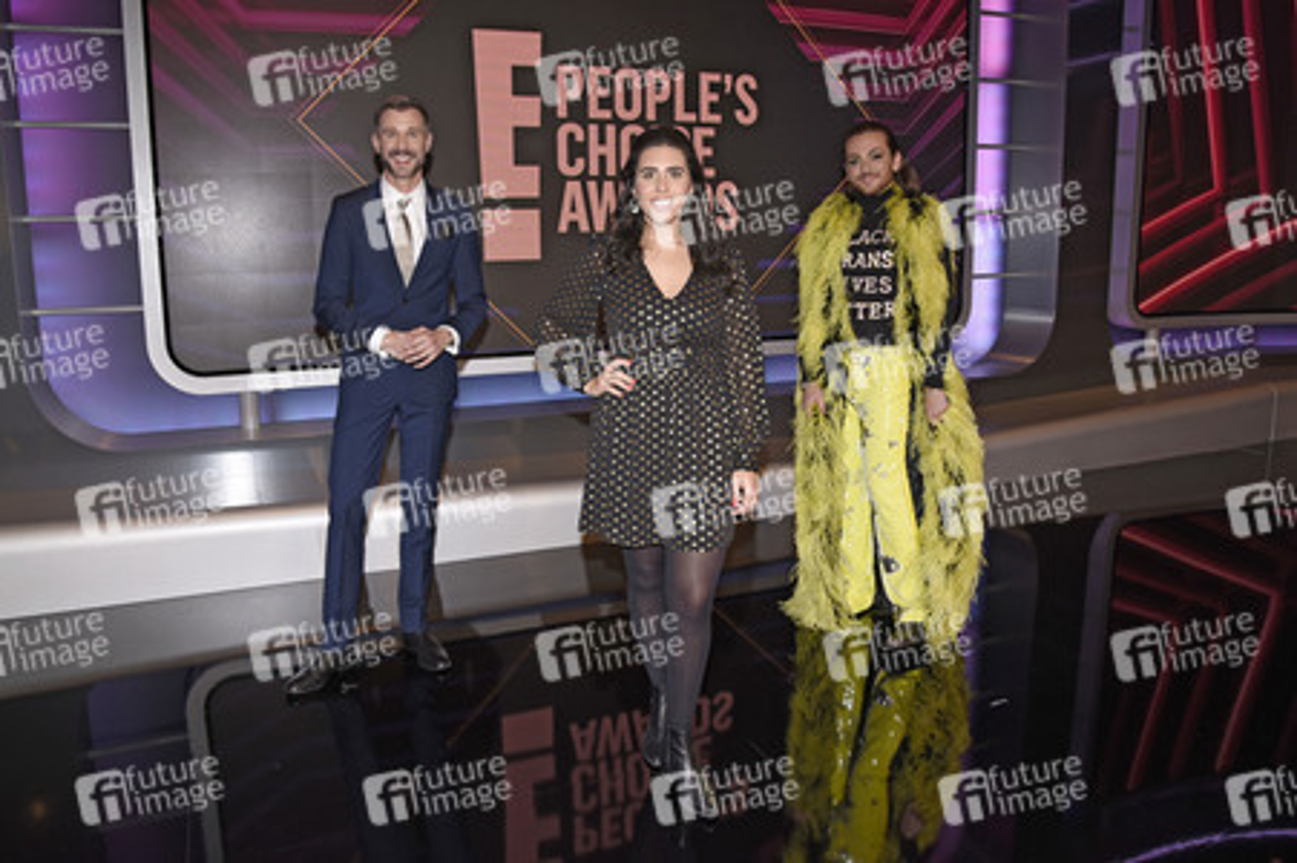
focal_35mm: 24
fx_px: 864
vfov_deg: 53.1
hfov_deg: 73.8
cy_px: 432
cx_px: 648
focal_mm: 24
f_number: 6.3
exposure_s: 1/125
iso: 640
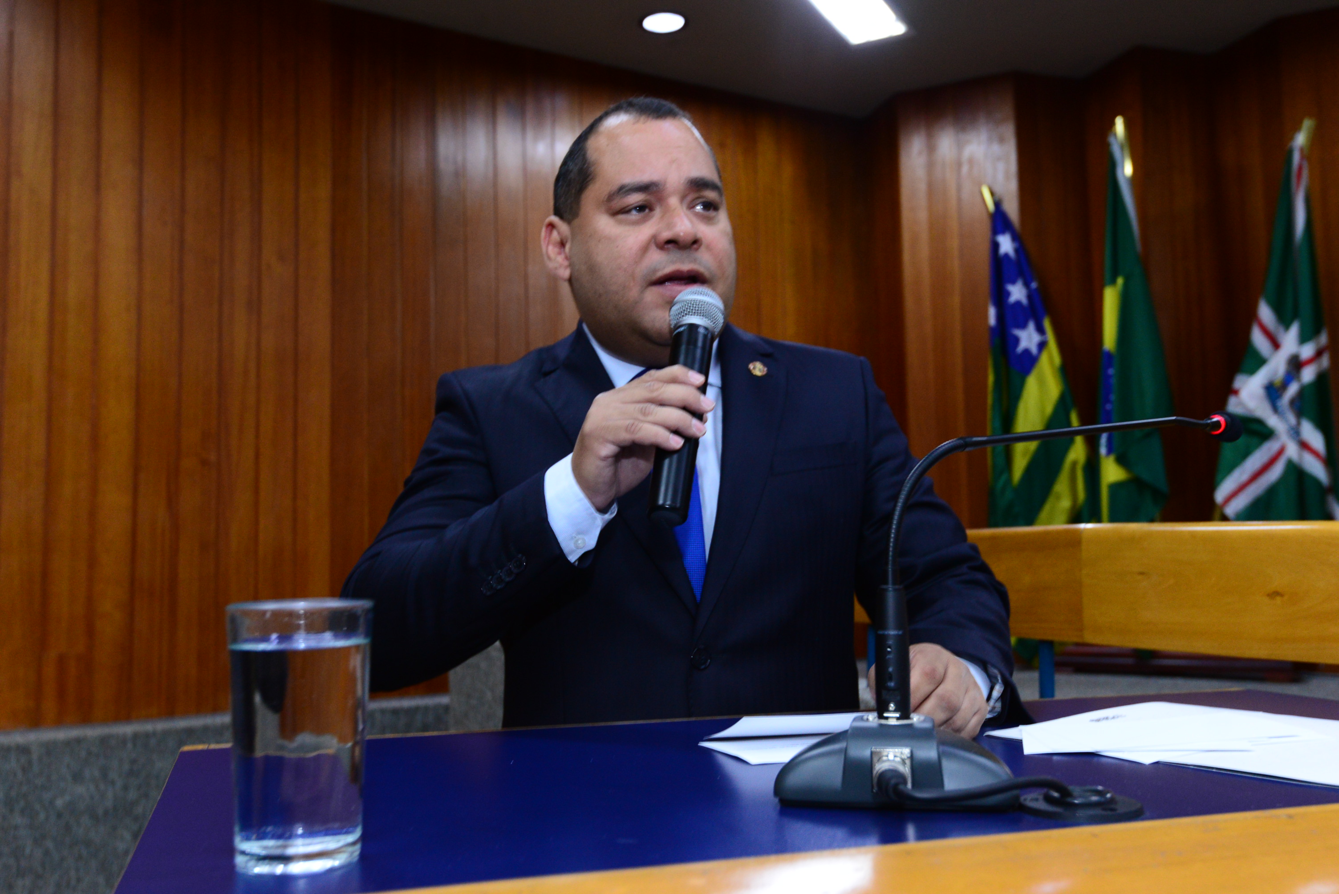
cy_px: 447
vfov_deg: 37.9
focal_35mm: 35
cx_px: 670
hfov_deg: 54.4
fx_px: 1302
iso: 2500
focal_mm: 35
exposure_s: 1/60
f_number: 6.3
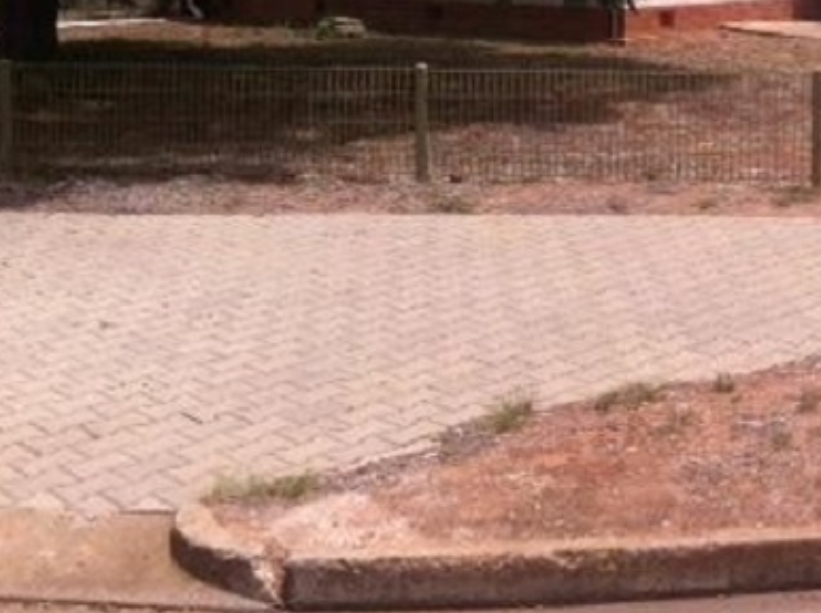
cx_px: 756
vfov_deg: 19.5
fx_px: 1728
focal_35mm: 73
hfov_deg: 25.8
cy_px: -7
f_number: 2.8
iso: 80
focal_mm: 3.85
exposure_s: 1/1040
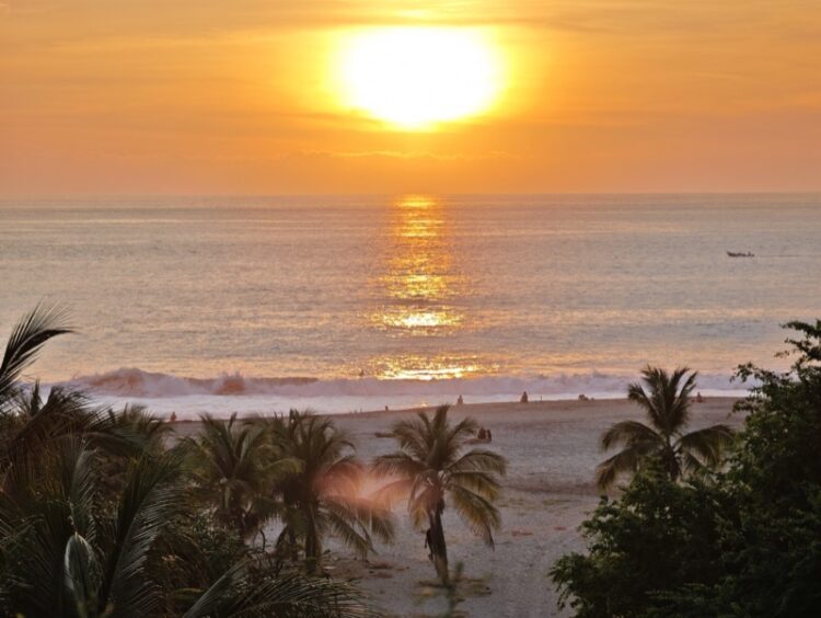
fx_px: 3205
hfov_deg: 14.6
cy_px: 309
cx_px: 410
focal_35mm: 135
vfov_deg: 11.0
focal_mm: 25.1
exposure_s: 1/178
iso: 50
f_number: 2.6
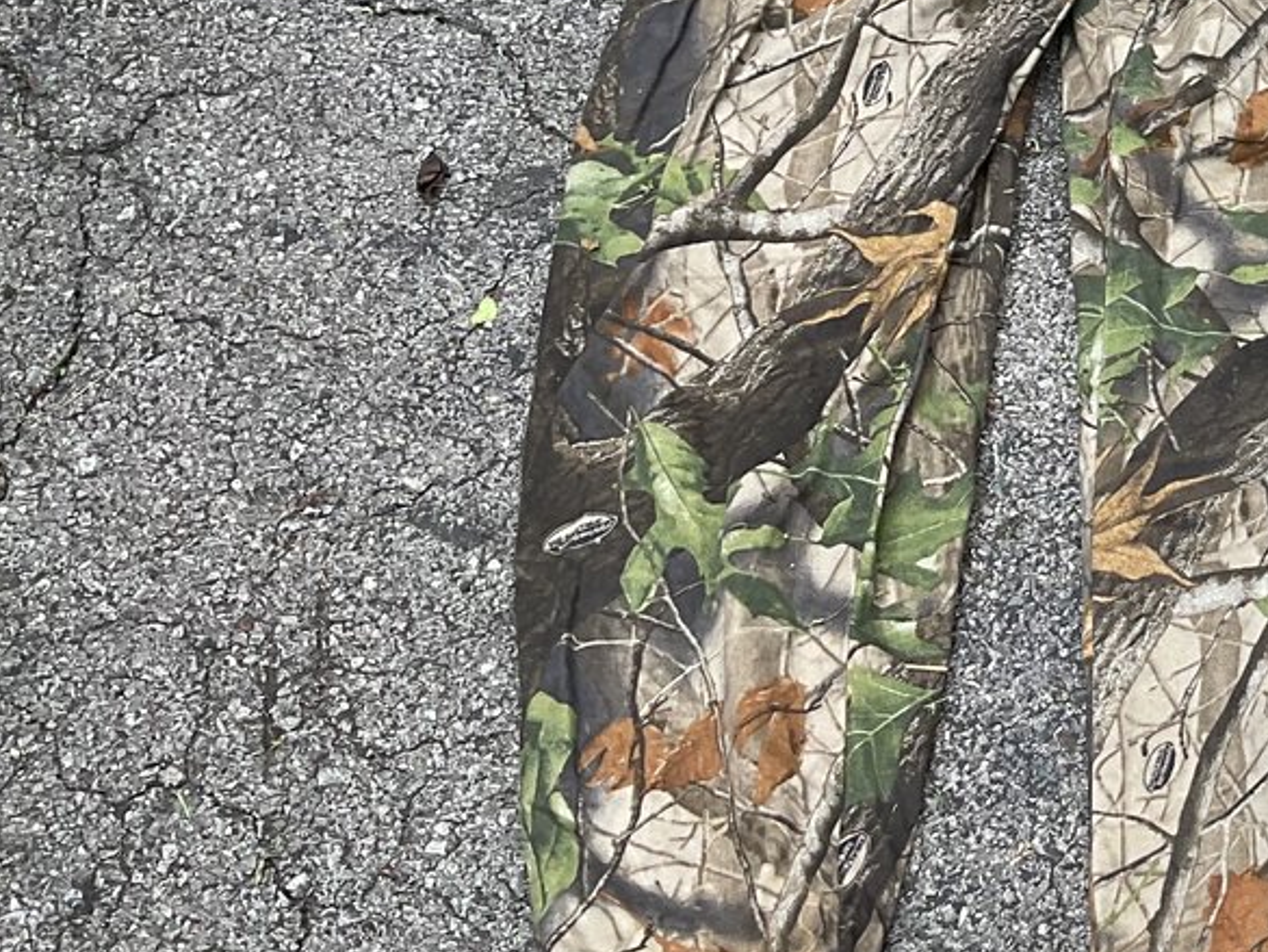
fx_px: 2748
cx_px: 1635
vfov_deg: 19.2
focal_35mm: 75
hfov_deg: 23.1
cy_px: 57
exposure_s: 1/192
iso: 16
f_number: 1.8
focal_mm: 3
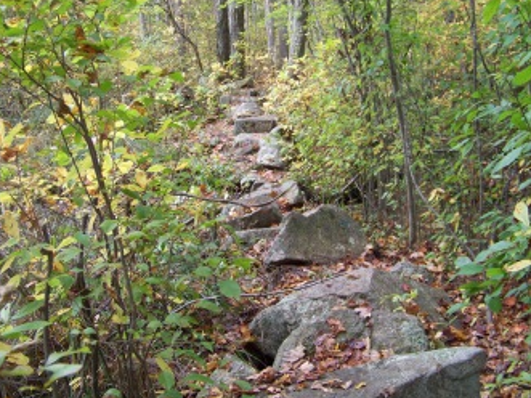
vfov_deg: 35.1
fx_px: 629
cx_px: 282
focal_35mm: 41
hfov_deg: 45.8
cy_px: 200
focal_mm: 5.85
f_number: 2.8
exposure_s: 1/60
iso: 65
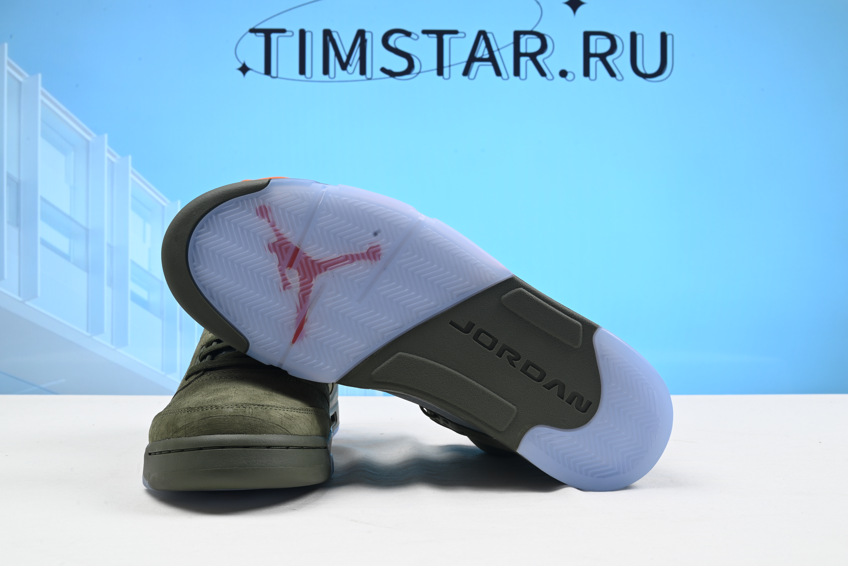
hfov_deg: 49.5
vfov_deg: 34.2
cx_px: 424
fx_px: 919
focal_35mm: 39
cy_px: 283
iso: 100
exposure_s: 1/2
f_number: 16
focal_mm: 39
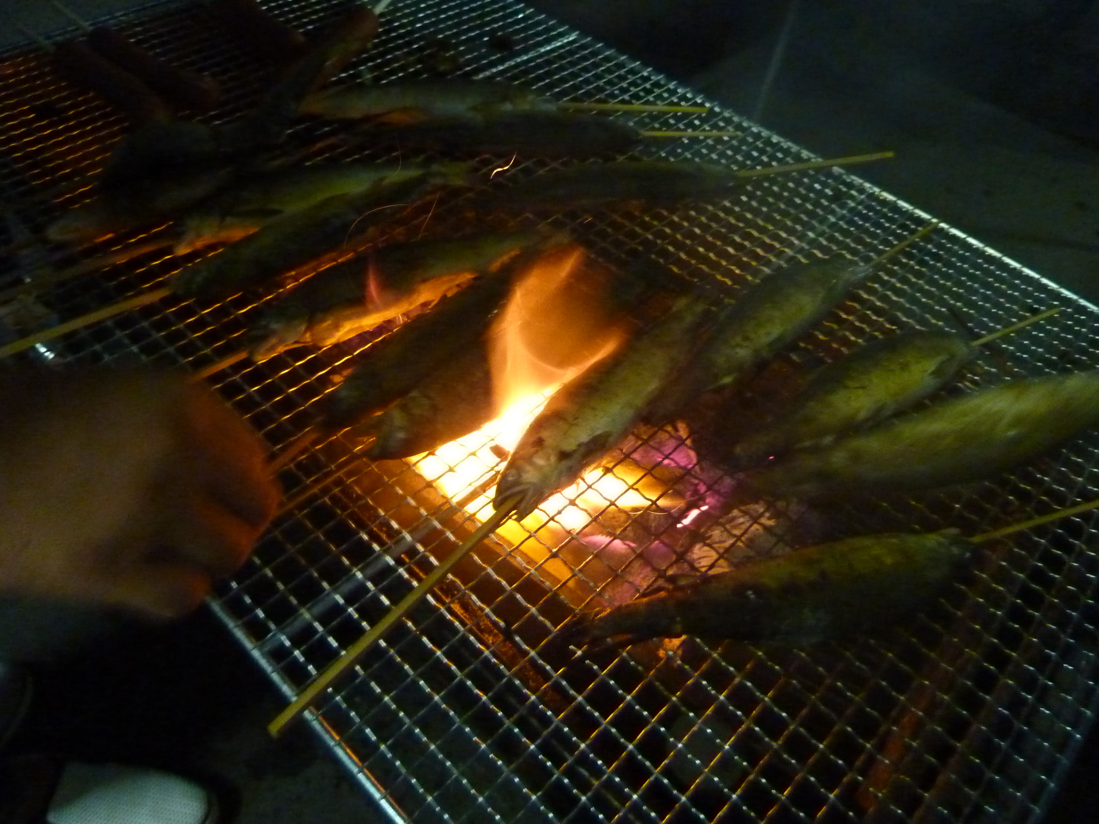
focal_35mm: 25
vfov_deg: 54.9
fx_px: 794
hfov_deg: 69.4
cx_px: 550
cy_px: 412
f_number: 3.3
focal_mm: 4.1
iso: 800
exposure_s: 1/10
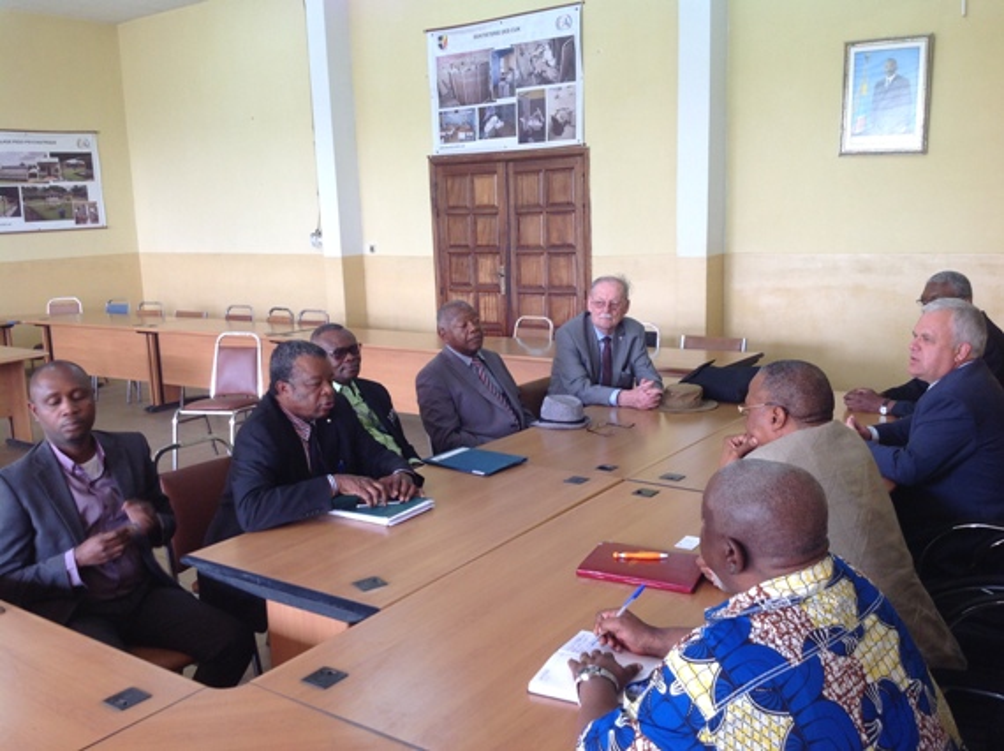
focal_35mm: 35
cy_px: 376
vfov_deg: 40.6
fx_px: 1014
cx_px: 502
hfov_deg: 52.7
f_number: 2.4
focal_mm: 4.28
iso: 64
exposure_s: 1/33
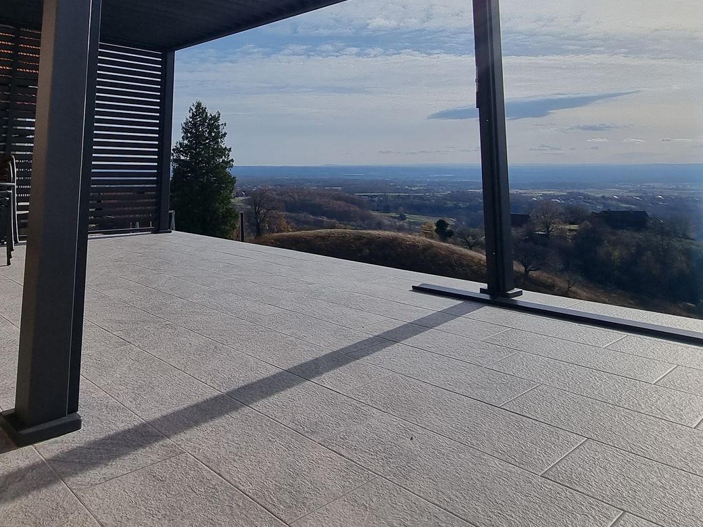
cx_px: 228
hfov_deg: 67.3
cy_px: 94
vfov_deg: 51.0
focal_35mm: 25
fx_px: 508
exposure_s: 1/7168
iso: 50
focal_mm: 2.2
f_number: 2.2
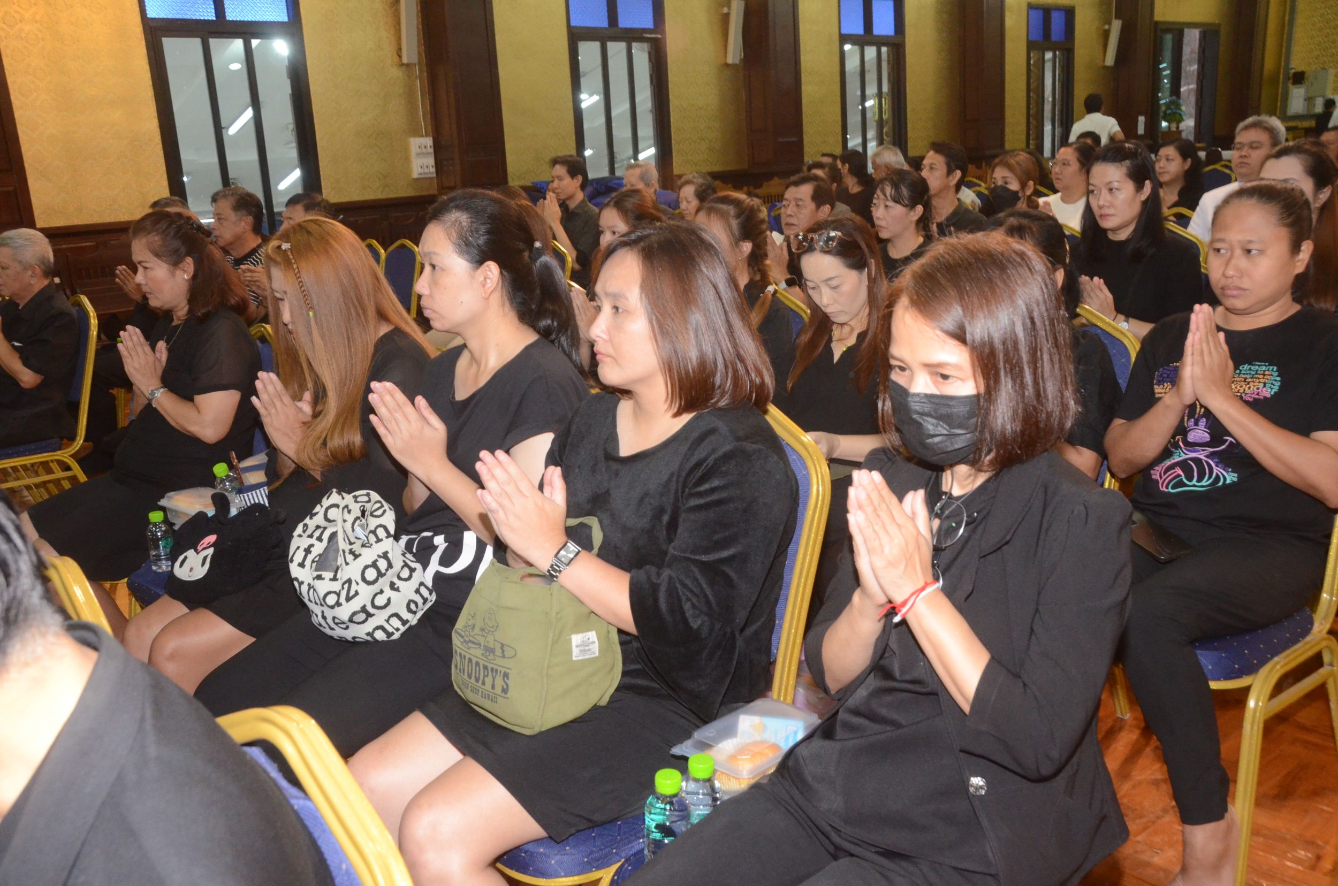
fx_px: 1224
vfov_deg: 39.8
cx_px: 669
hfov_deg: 57.3
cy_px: 443
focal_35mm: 33
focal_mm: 22
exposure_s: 1/60
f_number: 9
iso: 2500
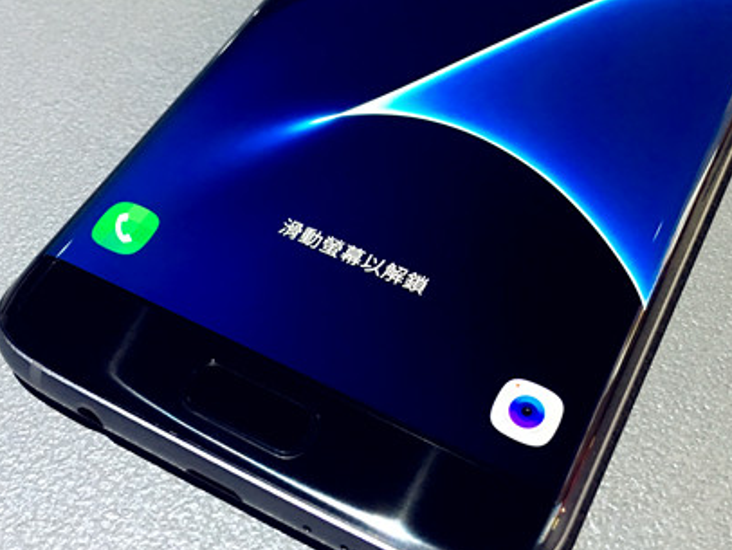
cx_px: 389
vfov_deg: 28.9
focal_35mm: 50
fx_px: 1058
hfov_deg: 38.2
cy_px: 183
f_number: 2.2
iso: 100
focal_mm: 4.15
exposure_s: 1/10
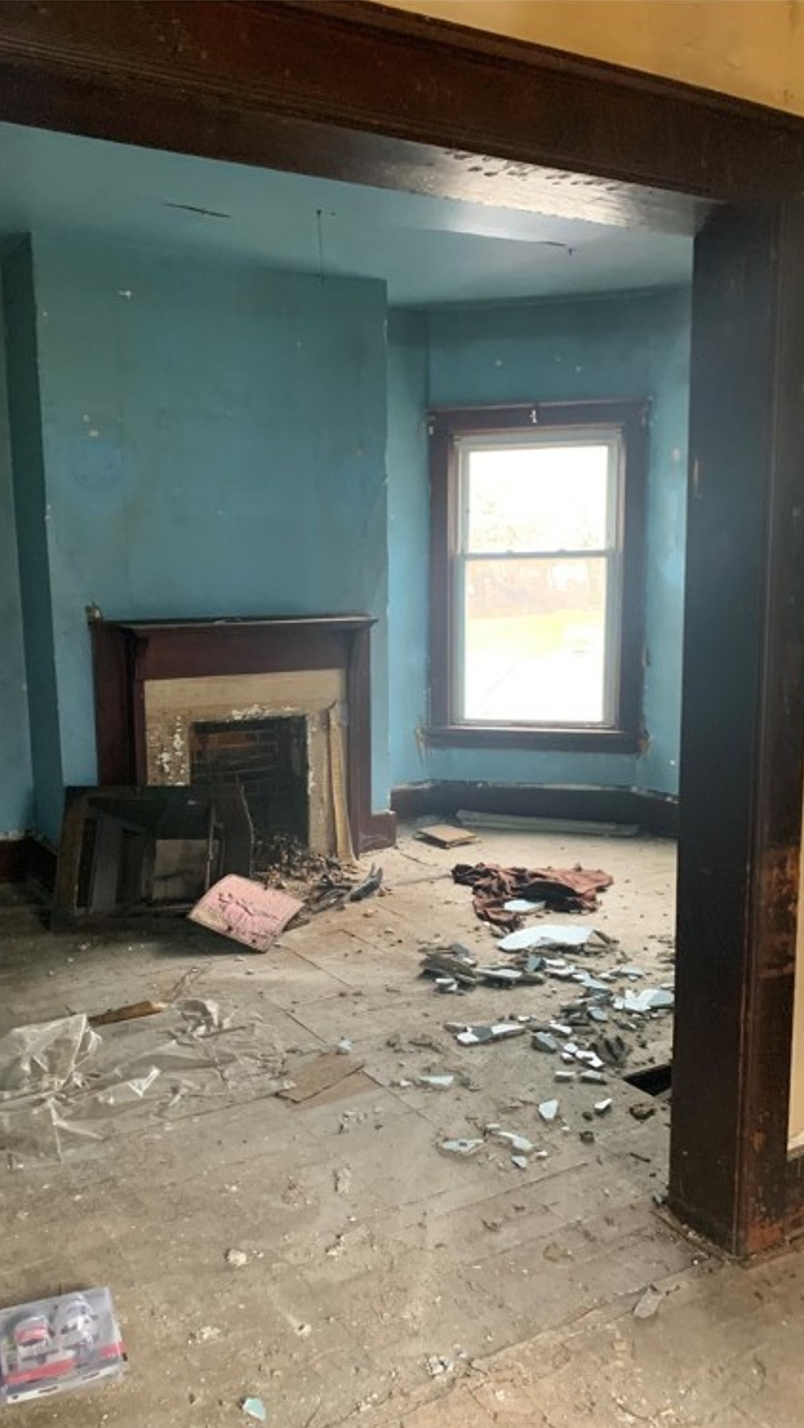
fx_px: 1099
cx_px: 324
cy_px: 729
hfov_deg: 40.0
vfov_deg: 66.1
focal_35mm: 29
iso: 400
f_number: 1.8
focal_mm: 4.25
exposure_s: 1/40
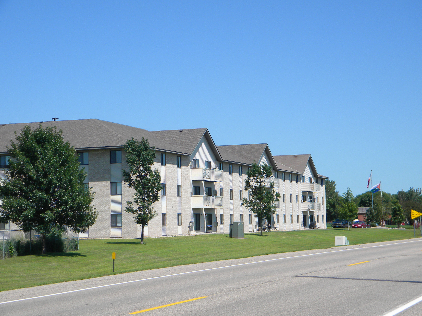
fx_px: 817
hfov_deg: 29.0
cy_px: 158
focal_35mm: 67
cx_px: 211
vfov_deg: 21.9
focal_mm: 12.2
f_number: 8.6
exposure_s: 1/220
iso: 80
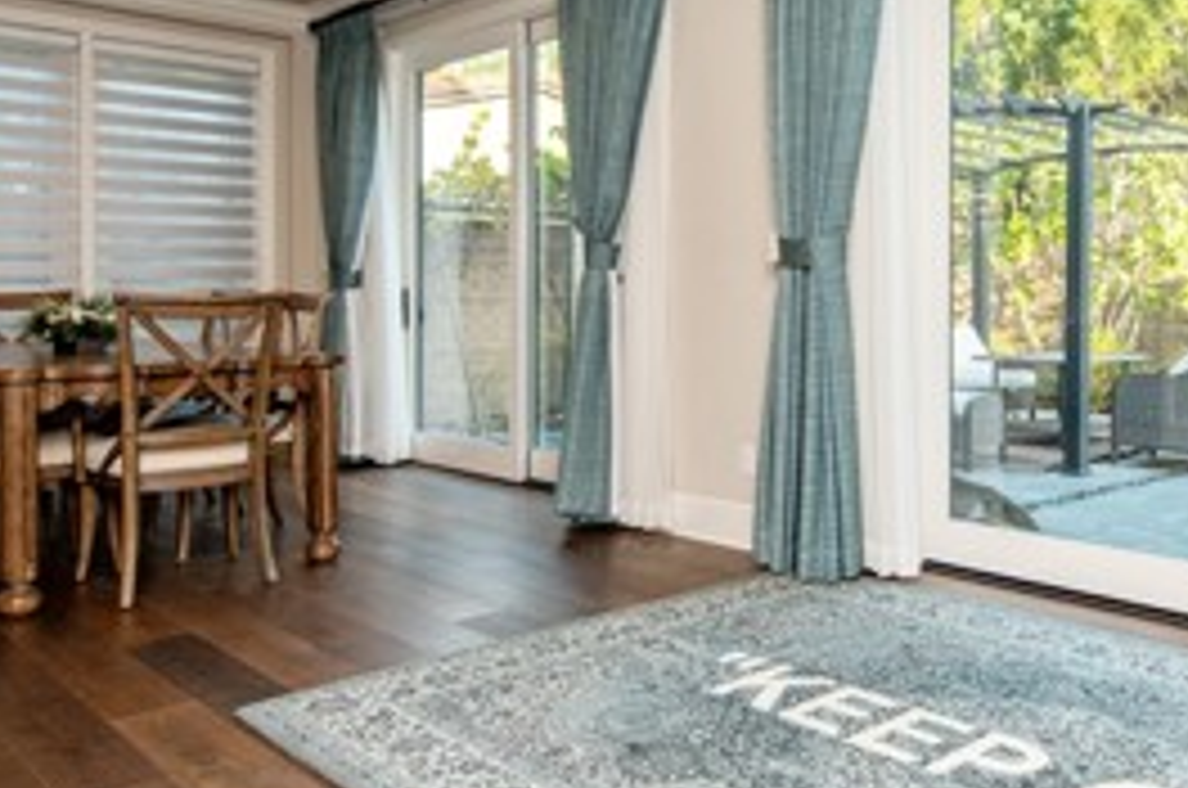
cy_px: 293
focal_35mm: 34
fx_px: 1120
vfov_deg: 38.5
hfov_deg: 54.8
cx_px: 788
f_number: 5
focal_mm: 14
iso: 200
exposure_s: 1/80
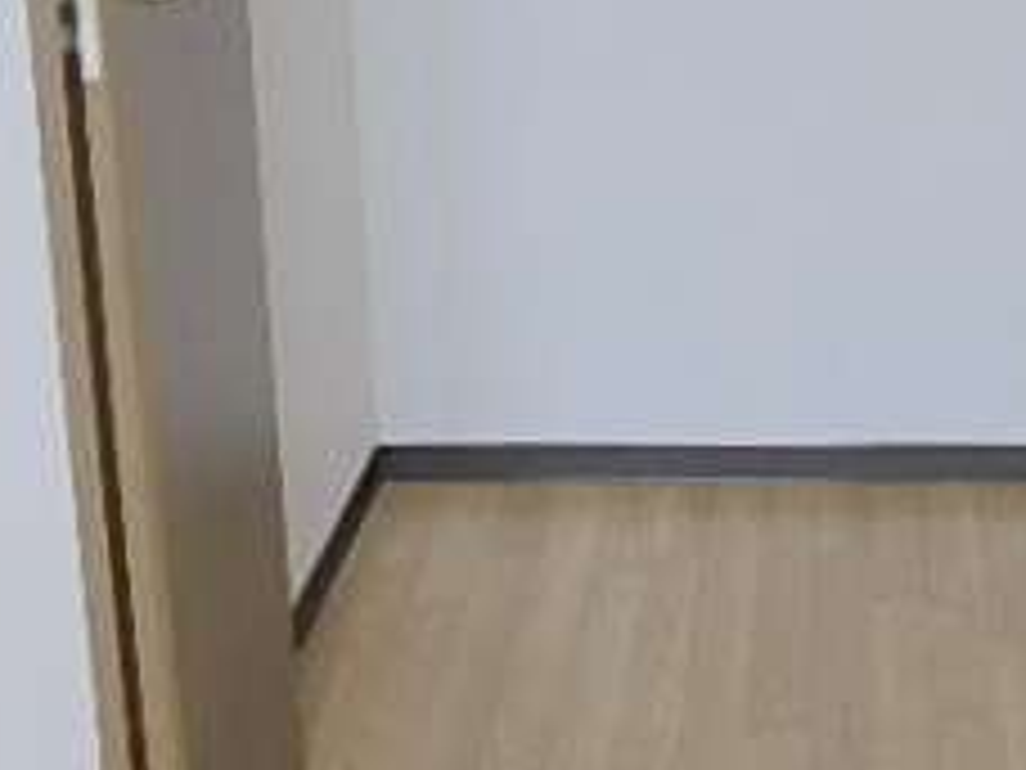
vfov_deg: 22.8
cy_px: -162
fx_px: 1749
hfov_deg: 31.6
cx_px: 864
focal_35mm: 59
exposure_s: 1/50
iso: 200
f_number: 3.5
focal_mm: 3.7
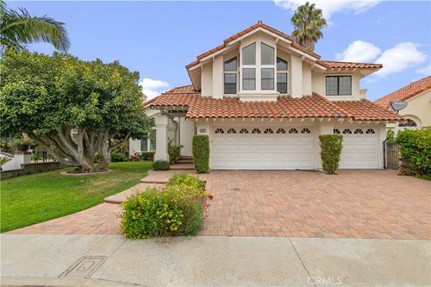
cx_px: 216
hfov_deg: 84.0
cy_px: 144
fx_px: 239
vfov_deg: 61.9
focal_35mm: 20
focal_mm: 20
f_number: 5.6
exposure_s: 1/250
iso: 100
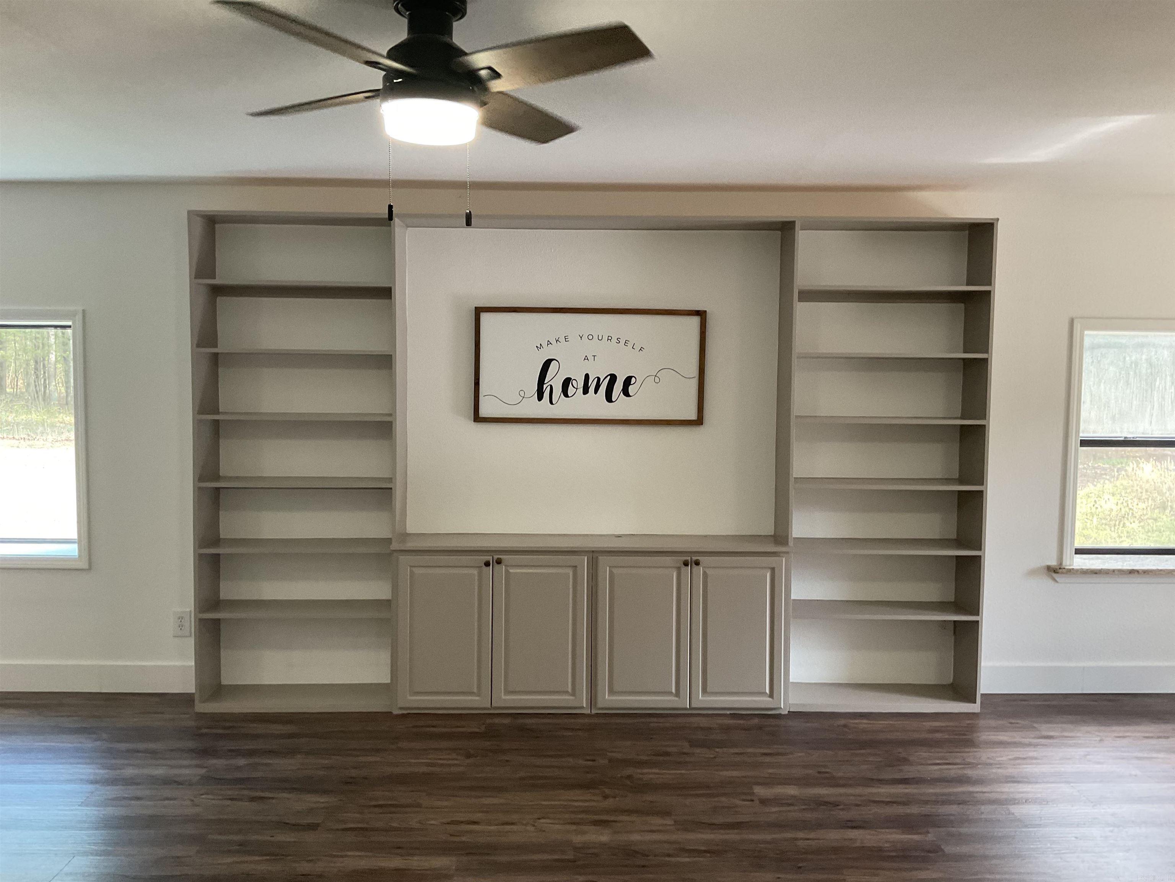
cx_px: 588
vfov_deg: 48.2
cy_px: 441
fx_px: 984
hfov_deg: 61.7
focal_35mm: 29
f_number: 1.8
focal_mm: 3
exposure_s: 1/60
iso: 100
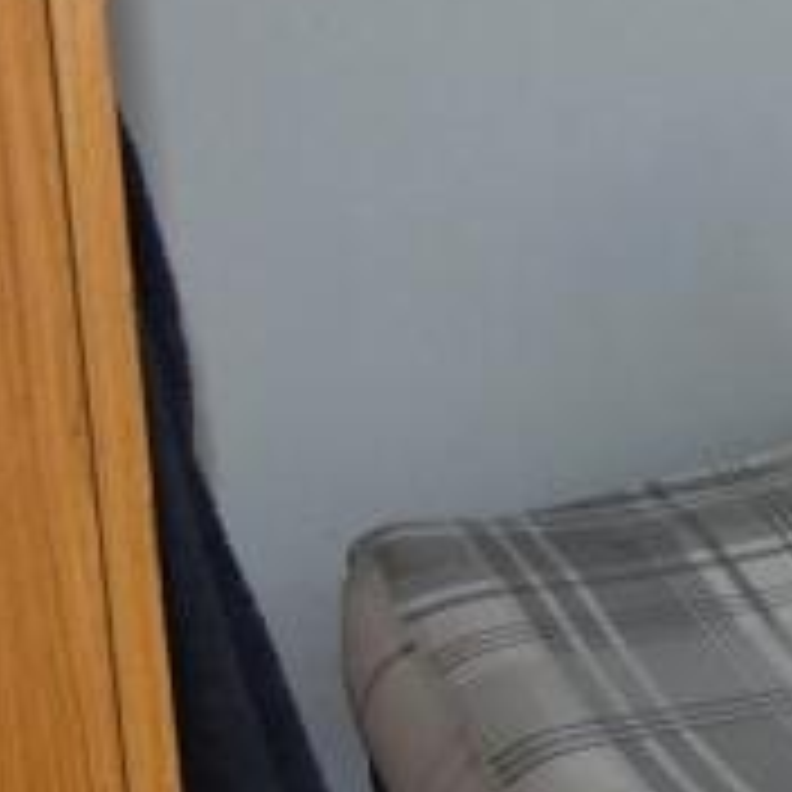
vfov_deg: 16.9
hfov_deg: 14.0
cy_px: 292
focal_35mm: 103
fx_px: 2666
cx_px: 1634
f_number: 2.8
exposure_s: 1/60
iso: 100
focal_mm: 3.6
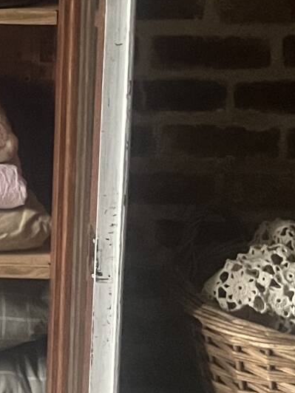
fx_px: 1420
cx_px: -218
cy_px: -138
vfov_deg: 15.0
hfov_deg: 11.1
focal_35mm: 125
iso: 500
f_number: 1.6
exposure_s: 1/60
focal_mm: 5.1
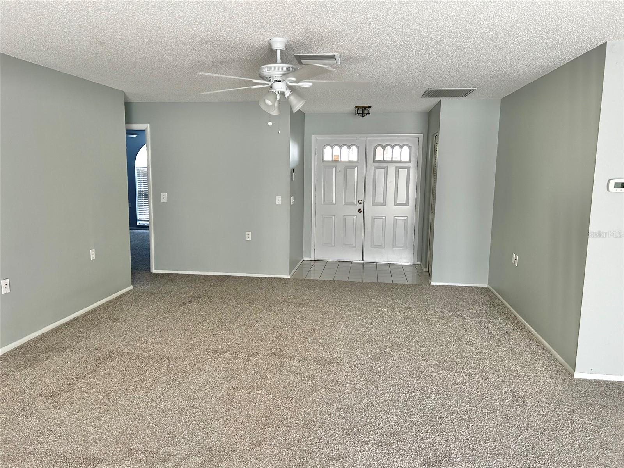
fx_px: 469
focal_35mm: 26
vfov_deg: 53.1
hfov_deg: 67.3
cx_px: 312
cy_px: 234
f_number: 1.5
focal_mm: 5.7
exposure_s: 1/121
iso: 125
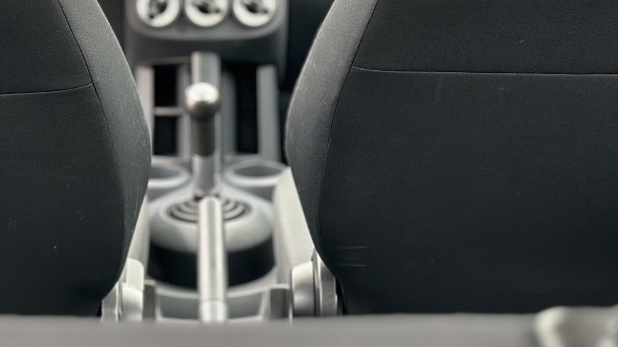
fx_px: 1671
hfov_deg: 20.9
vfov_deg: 11.8
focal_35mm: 102
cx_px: 194
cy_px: 28
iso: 125
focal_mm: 6.86
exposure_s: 1/96
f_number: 1.78
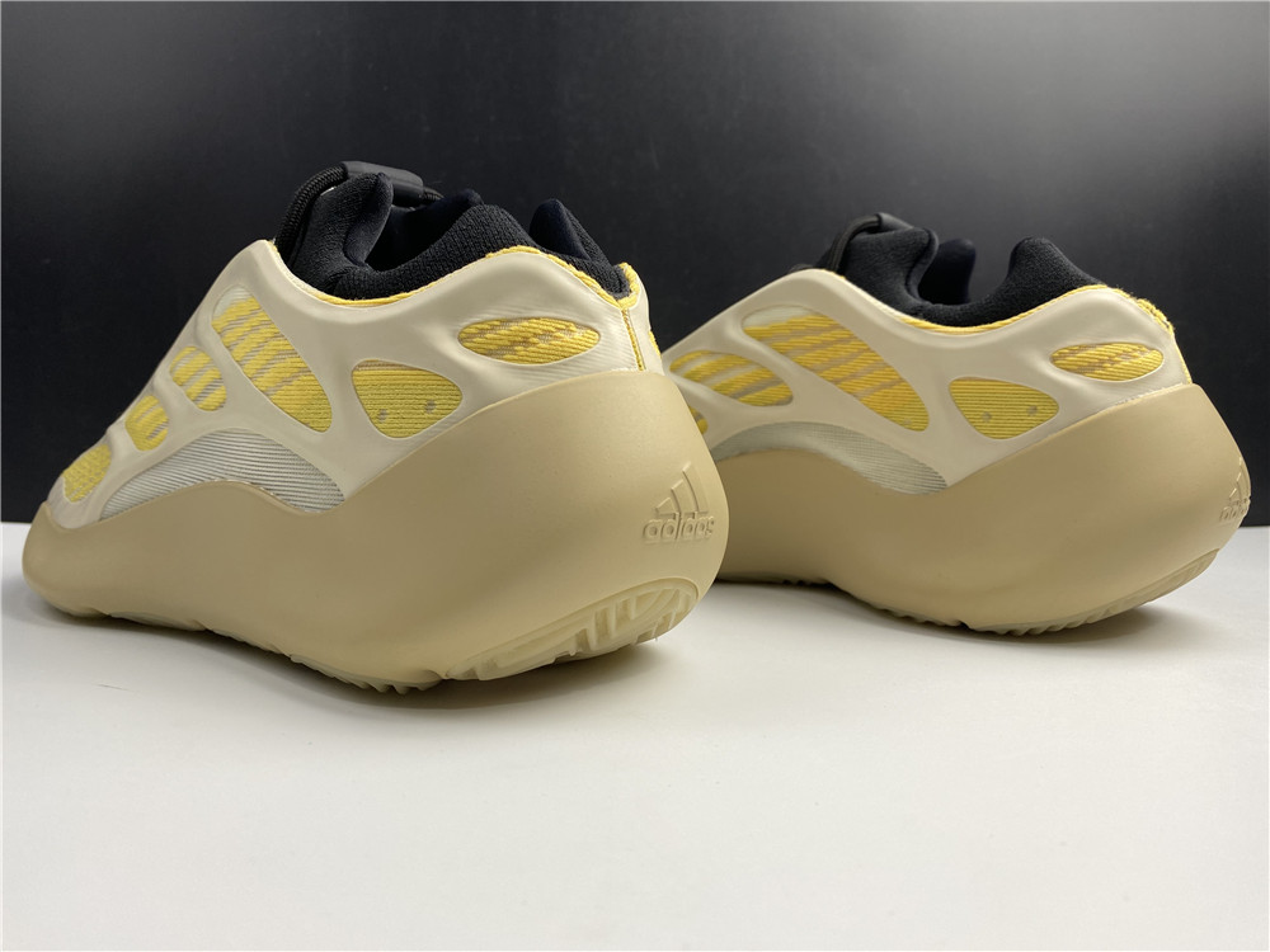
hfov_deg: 67.3
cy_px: 476
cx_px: 635
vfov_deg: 53.1
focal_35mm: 26
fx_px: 954
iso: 40
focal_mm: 4.25
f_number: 1.8
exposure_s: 1/100
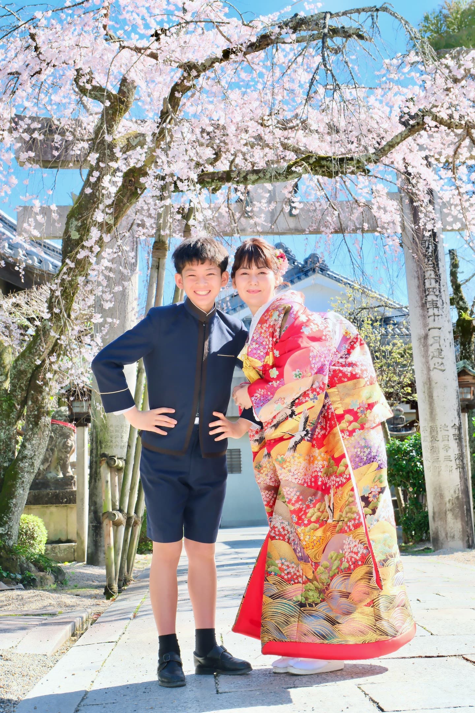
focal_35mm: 53
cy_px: 356
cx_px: 238
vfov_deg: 37.5
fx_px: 1049
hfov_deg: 25.5
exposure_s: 1/250
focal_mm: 35
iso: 800
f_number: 6.3
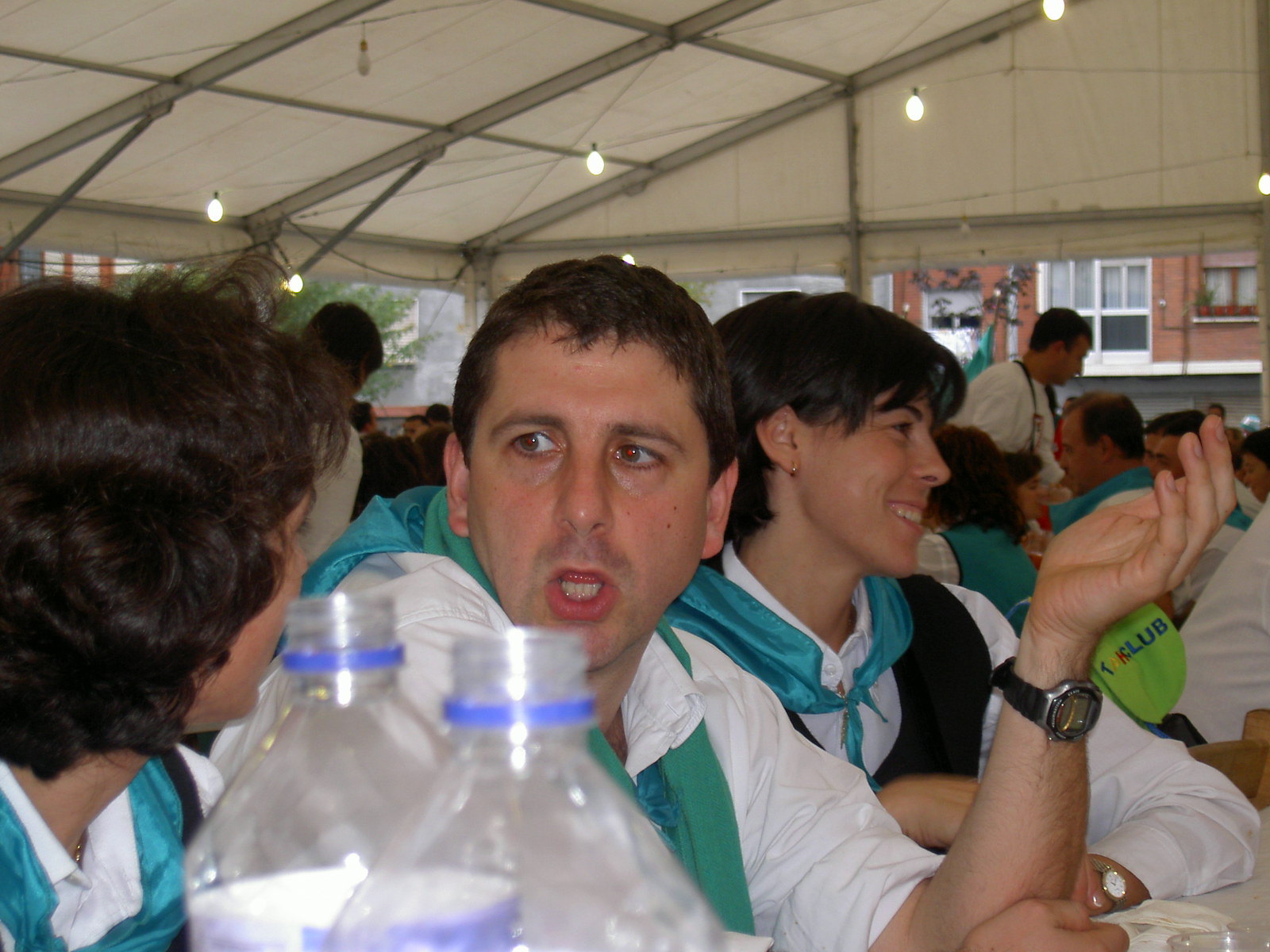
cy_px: 476
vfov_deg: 17.6
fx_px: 3082
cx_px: 635
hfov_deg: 23.3
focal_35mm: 84
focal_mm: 17.4
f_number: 4.1
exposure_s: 1/78.1
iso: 100
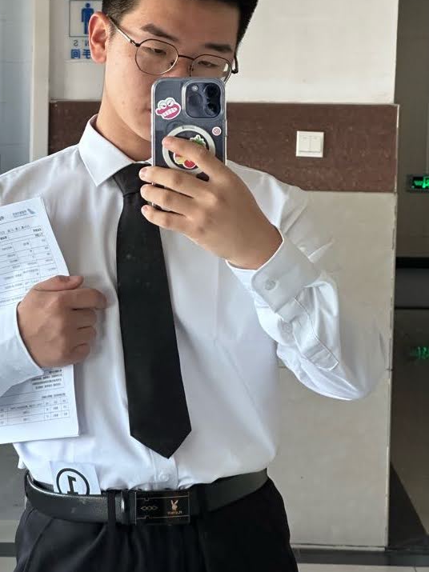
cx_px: 187
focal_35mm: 90
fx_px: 1488
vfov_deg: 21.8
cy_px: 239
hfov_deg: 16.4
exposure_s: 1/99
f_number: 2.8
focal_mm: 9
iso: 250
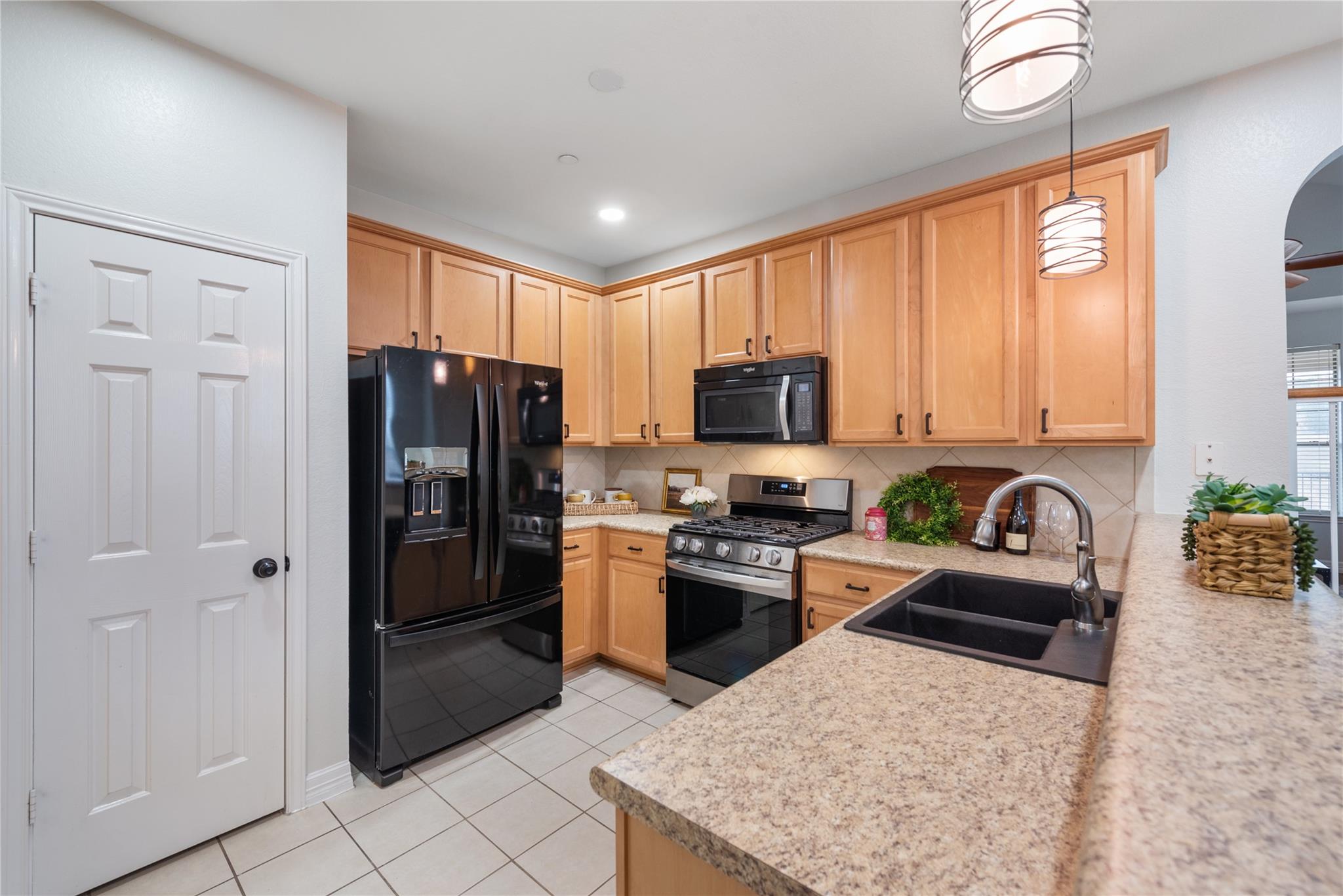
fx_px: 560
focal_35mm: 15
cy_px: 448
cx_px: 672
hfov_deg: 100.4
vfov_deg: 77.3
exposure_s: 1/2
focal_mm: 15
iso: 400
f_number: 8
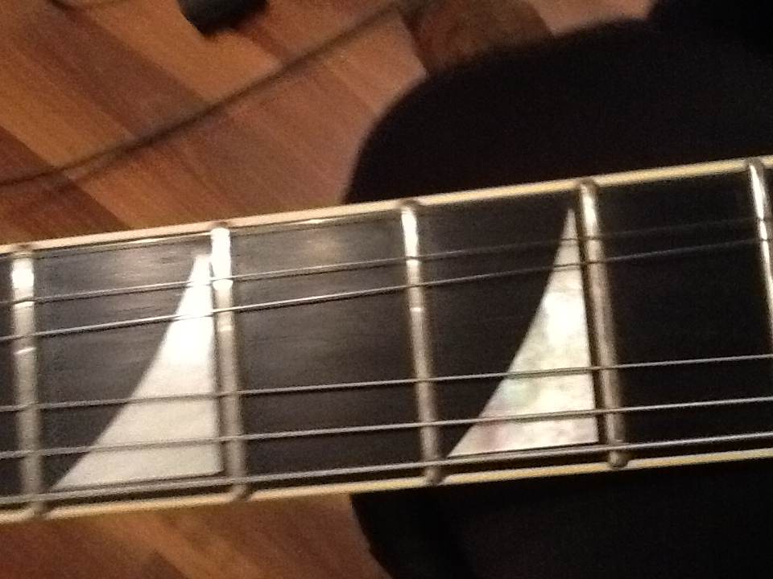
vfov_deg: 32.9
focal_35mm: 44
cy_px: 290
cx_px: 386
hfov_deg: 42.9
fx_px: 983
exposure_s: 1/15
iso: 640
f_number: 2.4
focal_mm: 2.03
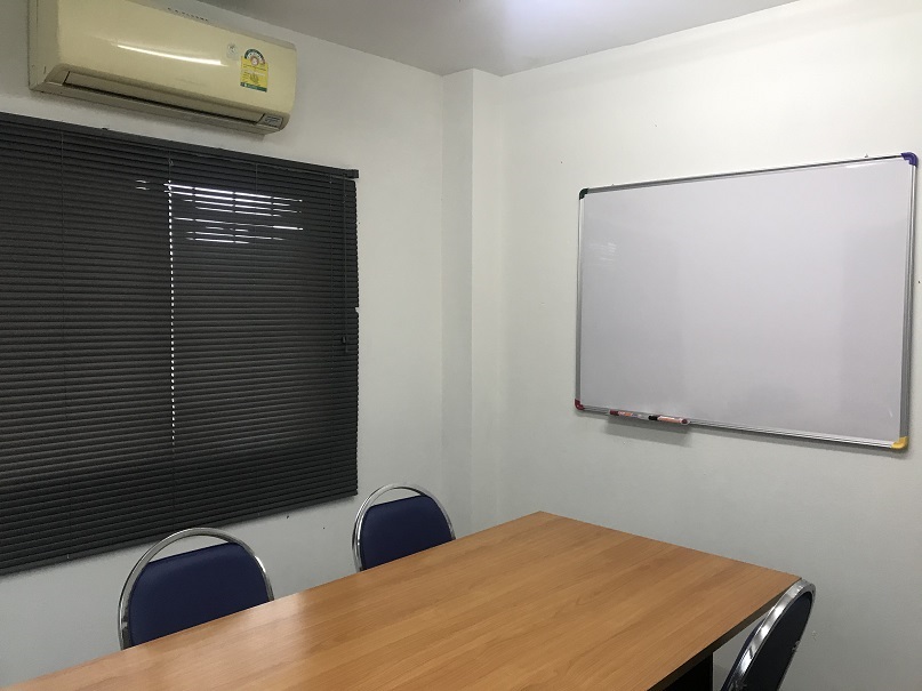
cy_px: 346
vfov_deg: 49.7
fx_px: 746
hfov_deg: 63.5
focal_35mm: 28
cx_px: 461
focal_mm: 3.99
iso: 32
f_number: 1.8
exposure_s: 1/33
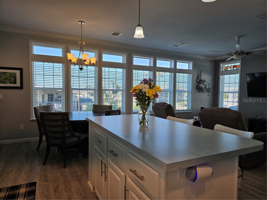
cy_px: 100
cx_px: 134
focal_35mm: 23
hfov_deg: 73.9
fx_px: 177
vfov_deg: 58.9
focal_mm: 5.4
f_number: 1.8
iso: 80
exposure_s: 1/1000
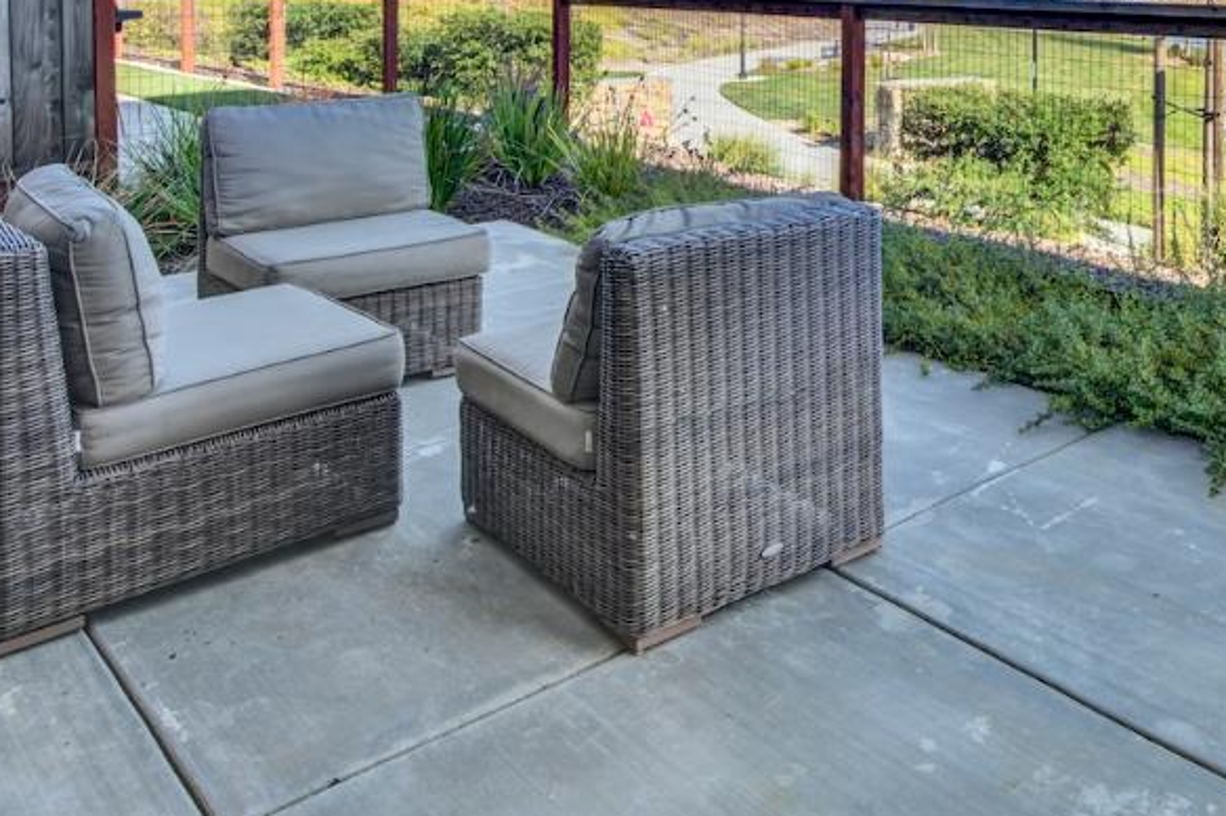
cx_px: 911
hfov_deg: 51.0
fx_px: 1226
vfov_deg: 33.2
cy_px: -34
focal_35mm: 36
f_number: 14
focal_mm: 14
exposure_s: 1/50
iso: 100
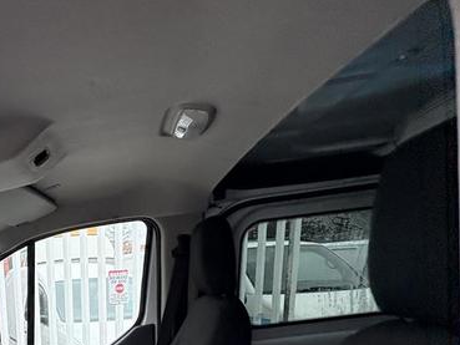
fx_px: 452
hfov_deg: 46.1
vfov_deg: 35.8
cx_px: 9
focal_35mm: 34
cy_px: 377
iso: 80
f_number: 2.2
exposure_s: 1/101
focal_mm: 2.22
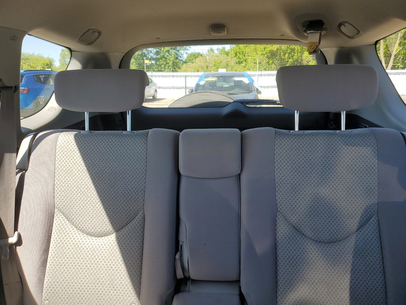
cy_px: 152
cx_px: 203
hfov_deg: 67.3
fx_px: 305
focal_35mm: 26
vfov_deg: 53.1
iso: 50
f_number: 1.5
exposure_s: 1/714
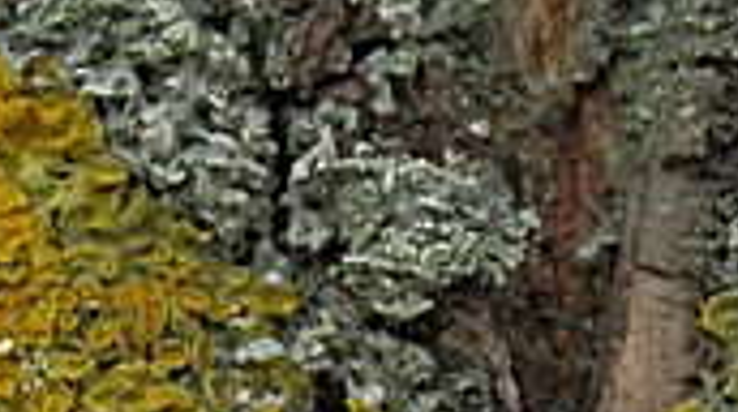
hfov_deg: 11.3
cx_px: 764
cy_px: 622
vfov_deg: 6.3
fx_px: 3672
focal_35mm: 188
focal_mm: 6.7
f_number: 3.9
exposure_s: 1/320
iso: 160
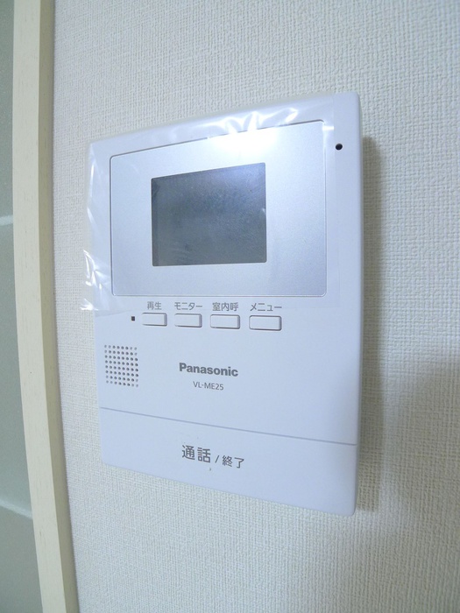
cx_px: 230
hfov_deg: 56.8
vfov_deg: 71.6
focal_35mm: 24
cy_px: 306
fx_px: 425
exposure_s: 1/60
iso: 400
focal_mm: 5.1
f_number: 2
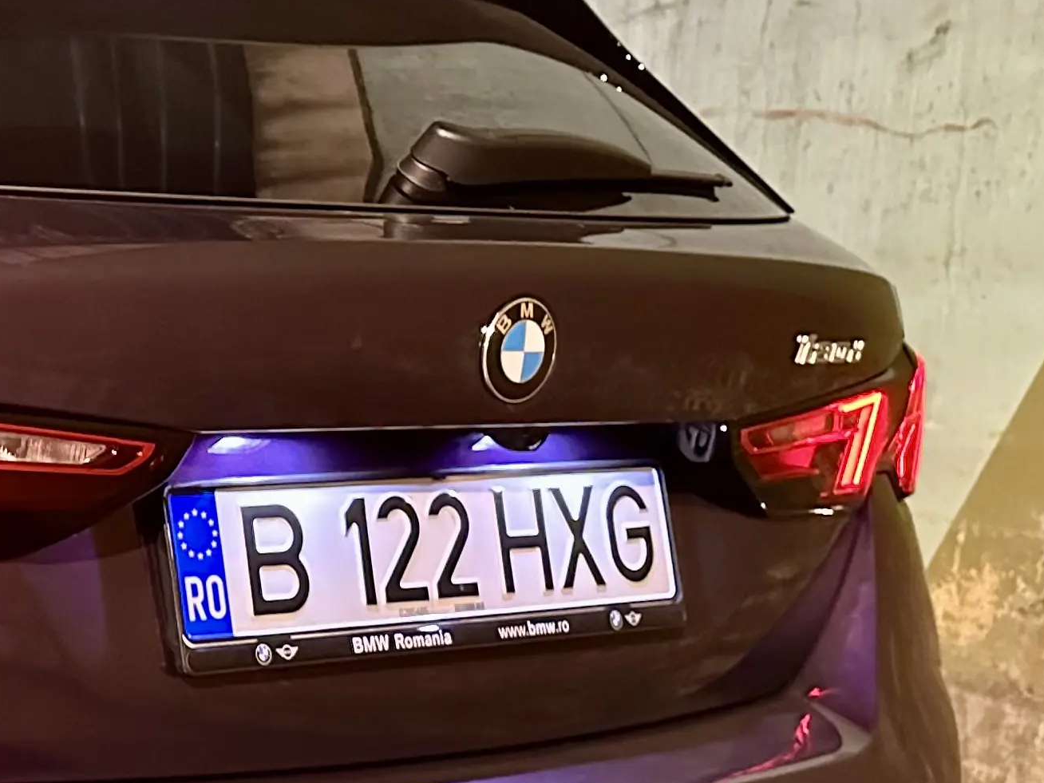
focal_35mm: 74
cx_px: -426
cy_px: 476
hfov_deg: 22.6
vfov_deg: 19.9
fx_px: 2232
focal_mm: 6.86
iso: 1000
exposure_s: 1/34
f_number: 1.78
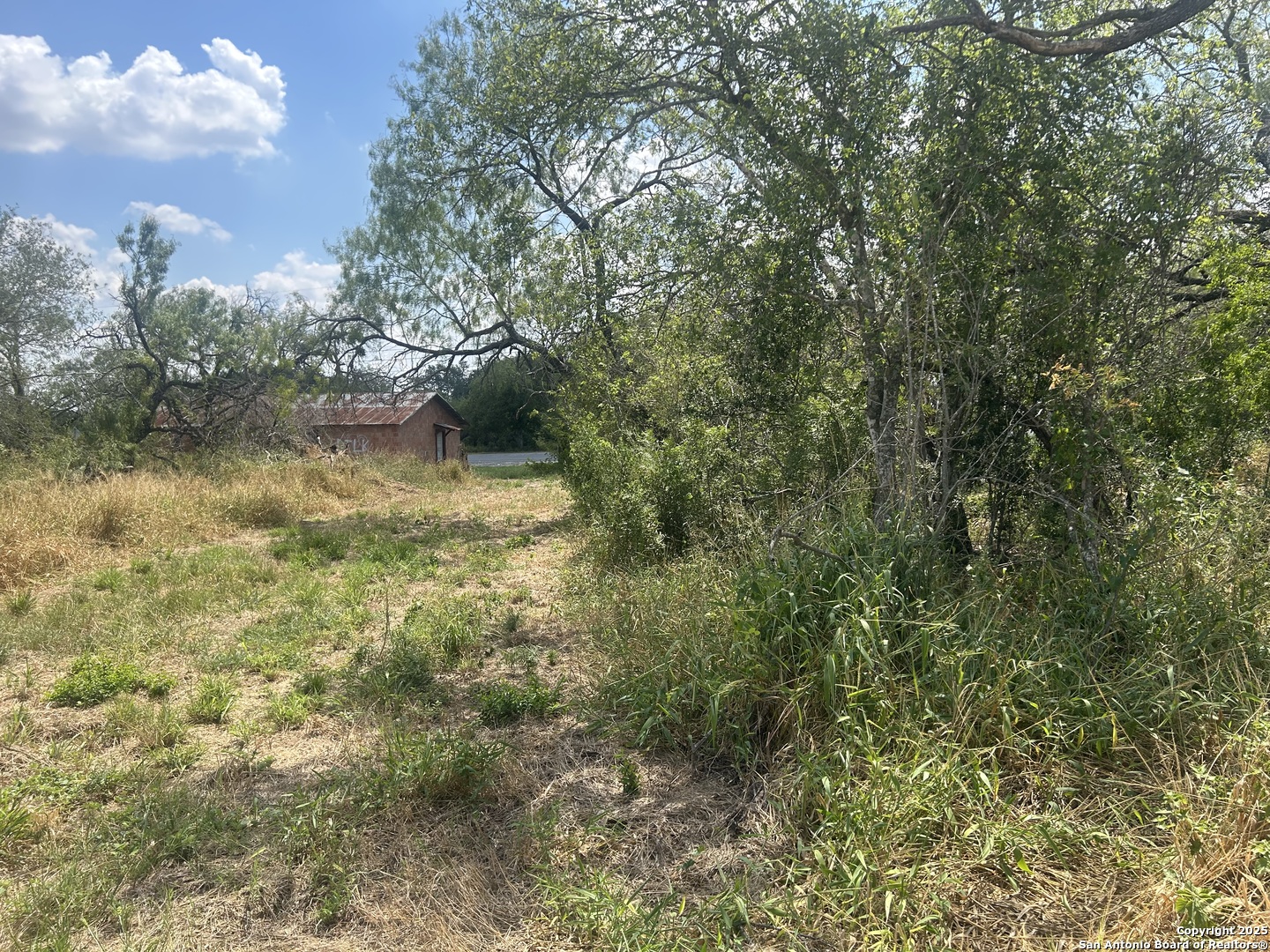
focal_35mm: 26
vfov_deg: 53.1
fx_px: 954
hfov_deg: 67.3
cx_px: 635
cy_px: 476
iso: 50
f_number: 1.5
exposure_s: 1/2208
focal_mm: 5.7
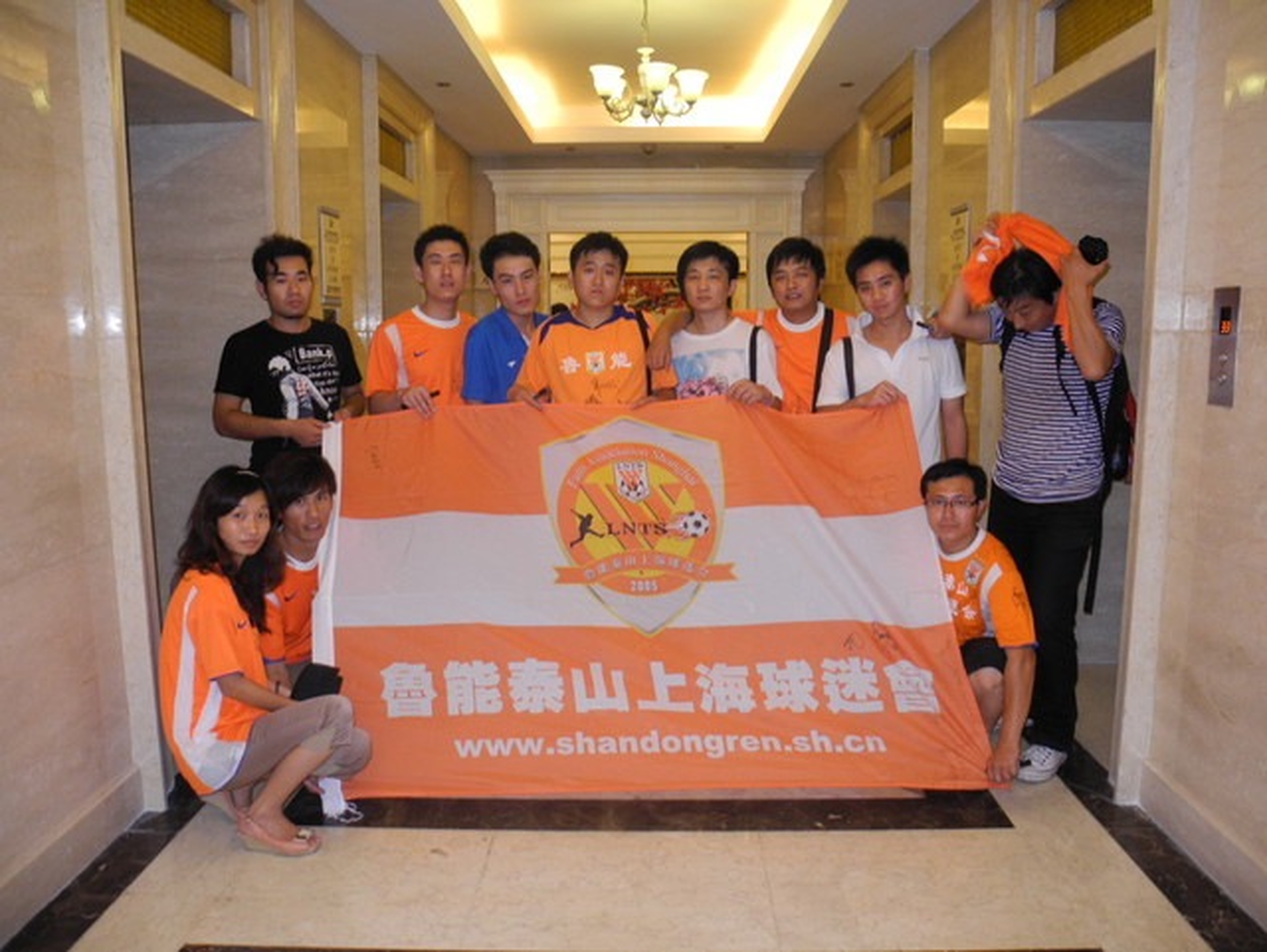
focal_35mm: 28
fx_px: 1026
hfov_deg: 63.4
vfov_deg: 49.8
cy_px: 476
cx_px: 634
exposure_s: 1/30
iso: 200
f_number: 2.8
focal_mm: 6
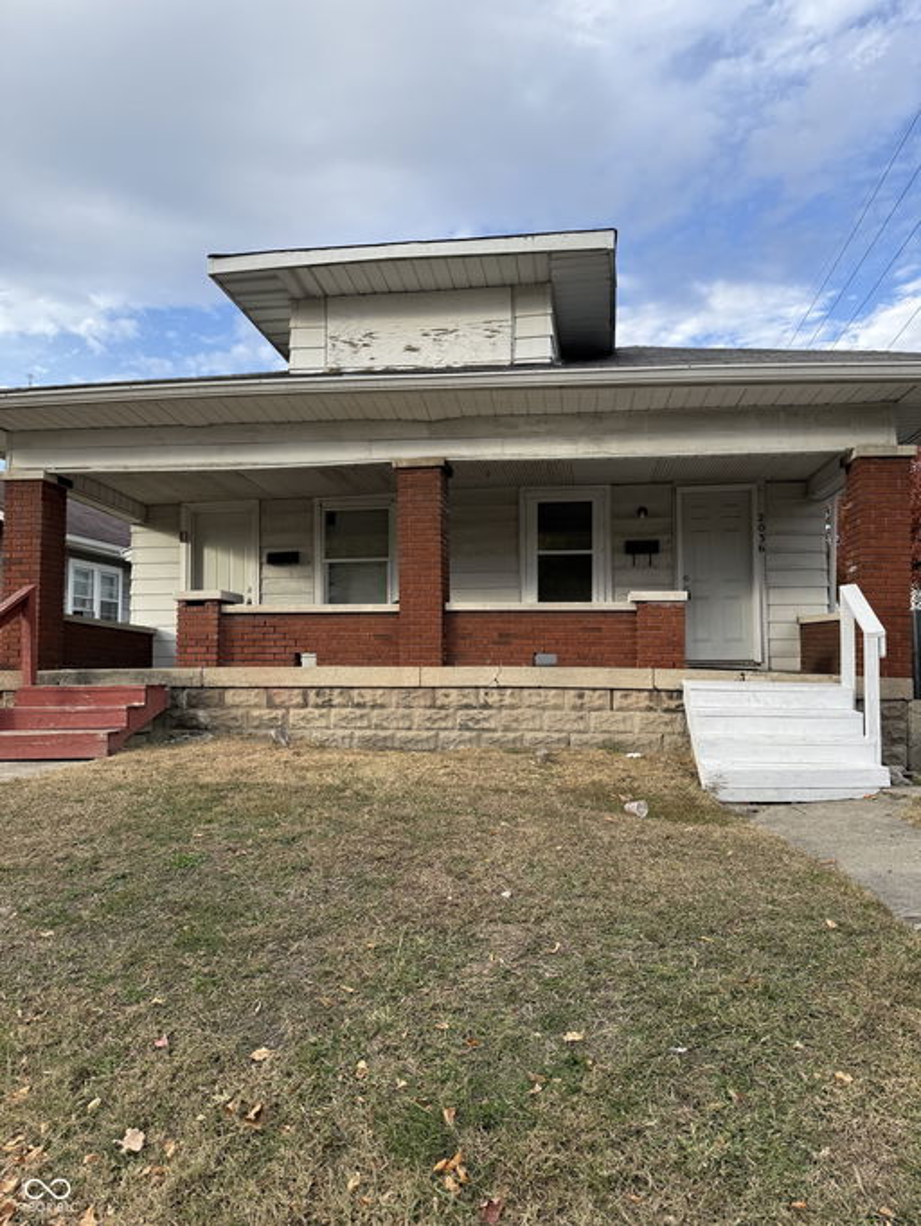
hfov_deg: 56.8
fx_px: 851
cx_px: 460
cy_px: 613
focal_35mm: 24
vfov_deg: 71.6
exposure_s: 1/1230
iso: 80
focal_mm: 6.76
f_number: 1.78
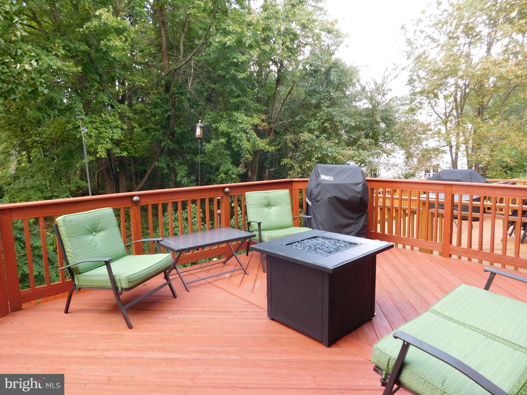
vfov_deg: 58.9
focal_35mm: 23
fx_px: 350
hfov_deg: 73.9
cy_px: 198
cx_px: 264
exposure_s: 1/80
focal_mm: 4
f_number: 3
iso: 125
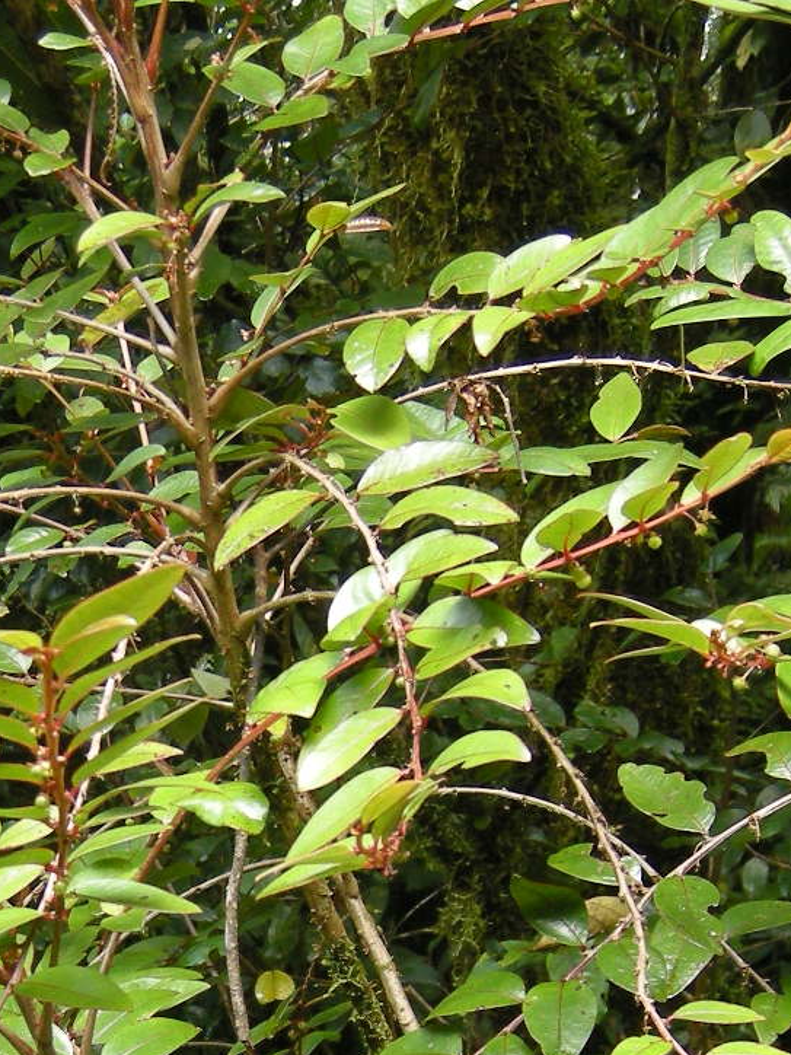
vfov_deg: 16.4
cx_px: 108
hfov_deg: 12.7
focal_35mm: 116
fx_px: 3534
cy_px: 1201
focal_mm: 7.5
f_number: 2.7
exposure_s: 1/54
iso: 119
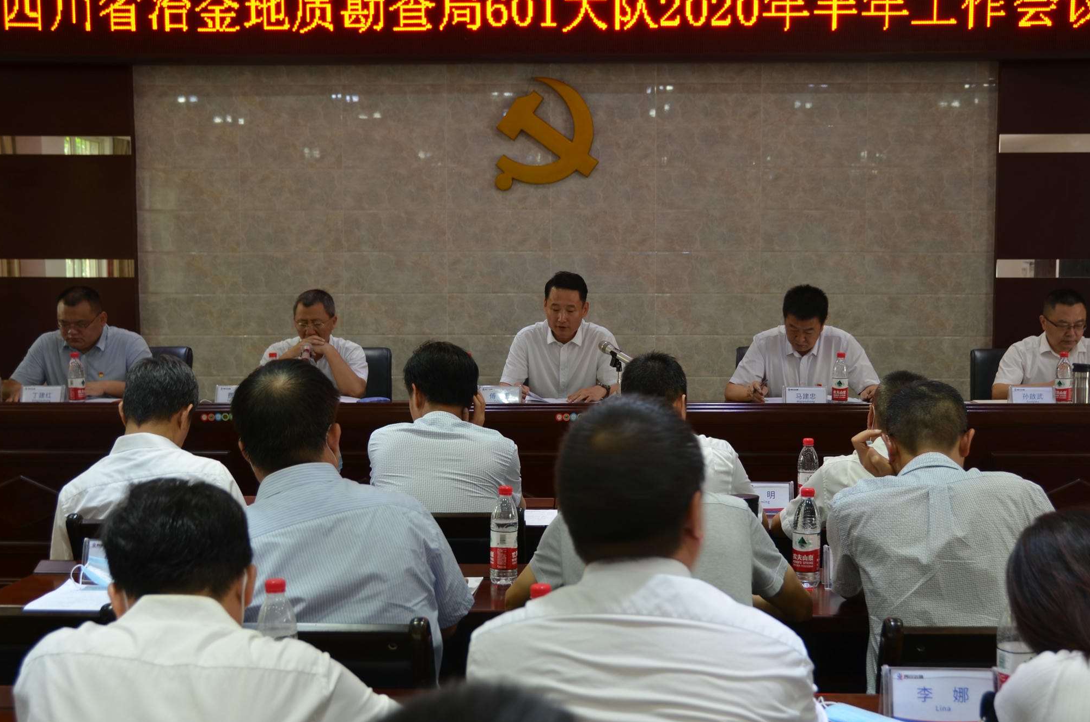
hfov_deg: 41.2
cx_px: 596
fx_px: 1450
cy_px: 397
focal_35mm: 48
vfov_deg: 27.9
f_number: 4
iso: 100
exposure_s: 1/6
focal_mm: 26
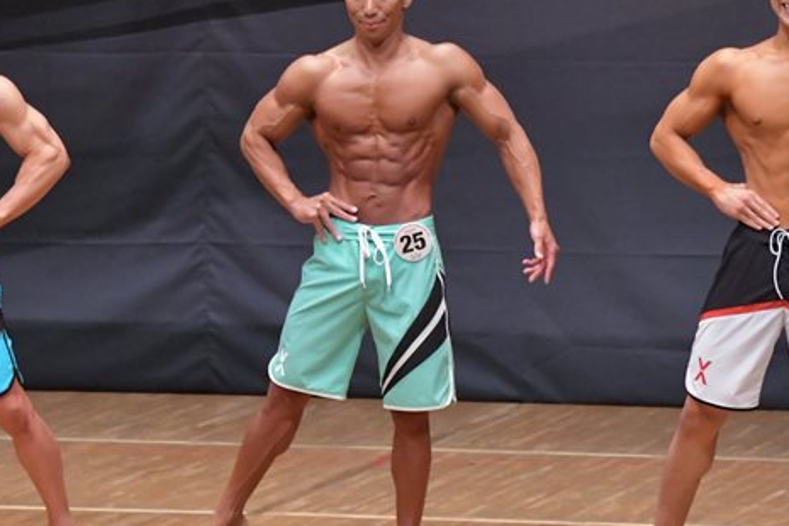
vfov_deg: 3.2
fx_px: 9314
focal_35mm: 425
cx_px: 308
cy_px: 239
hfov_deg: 4.9
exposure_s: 1/400
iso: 6400
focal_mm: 170
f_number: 5.6
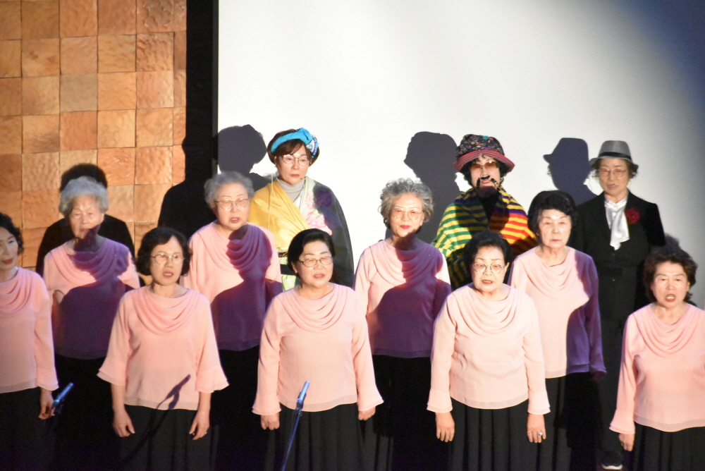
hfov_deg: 9.8
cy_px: 236
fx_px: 4115
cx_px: 352
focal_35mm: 210
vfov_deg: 6.6
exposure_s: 1/100
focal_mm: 140
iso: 12800
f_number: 4.8
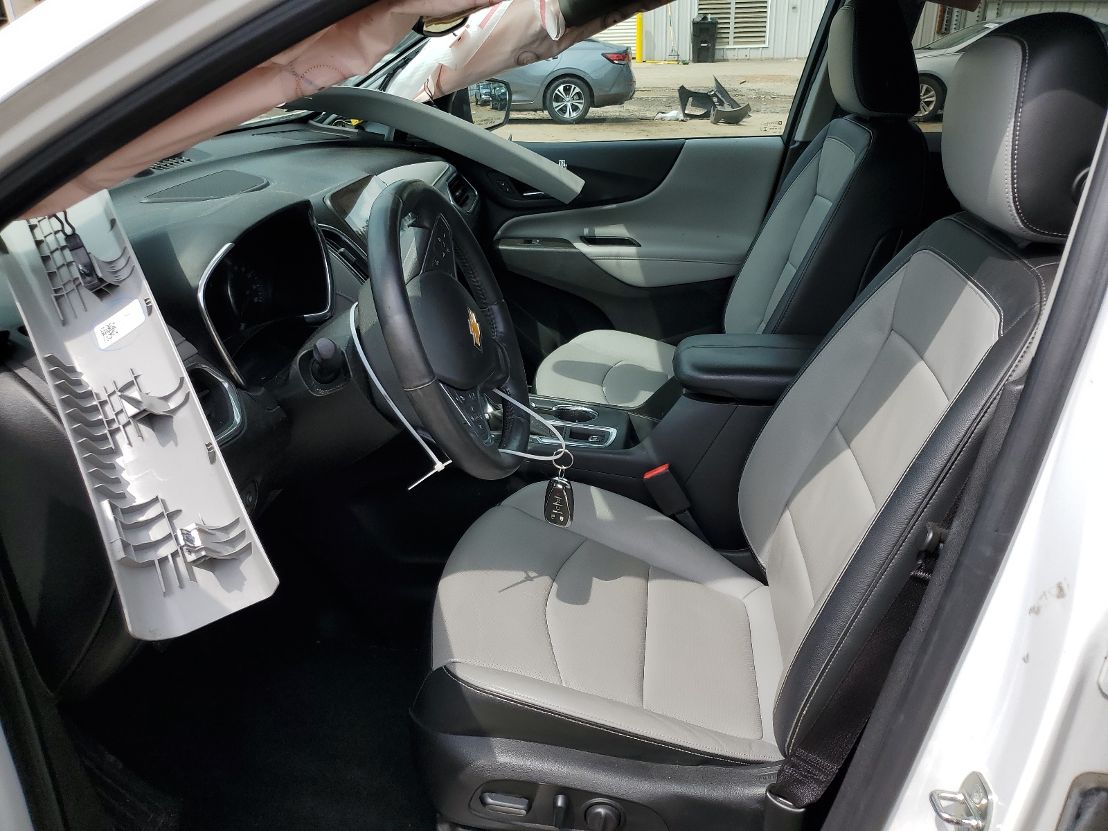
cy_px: 416
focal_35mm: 26
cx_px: 554
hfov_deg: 67.3
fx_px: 832
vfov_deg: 53.1
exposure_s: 1/2000
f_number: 1.5
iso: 50
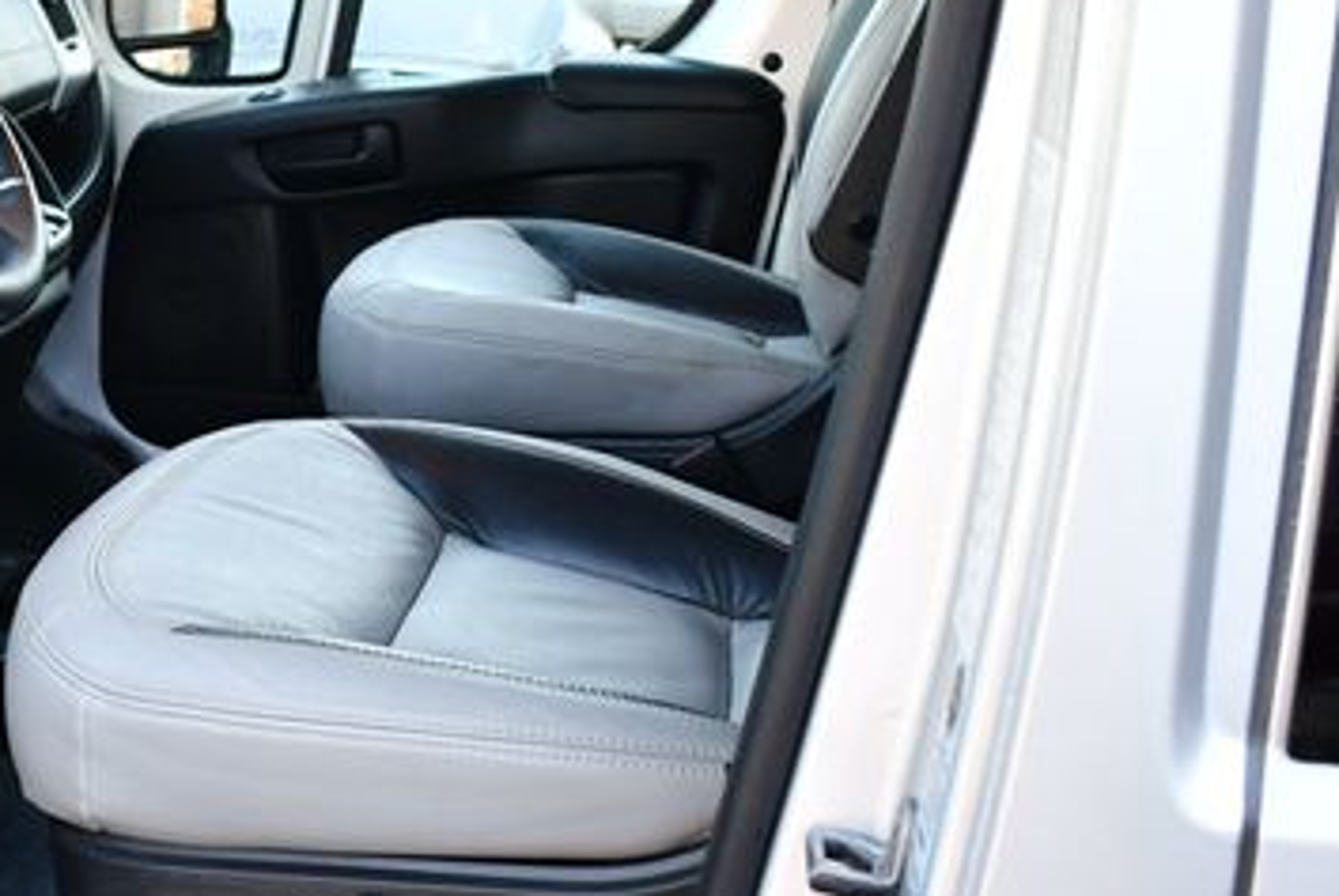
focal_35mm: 65
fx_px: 2421
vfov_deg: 21.0
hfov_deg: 29.7
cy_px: 397
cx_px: 140
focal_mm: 18
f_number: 3.5
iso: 560
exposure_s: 1/250
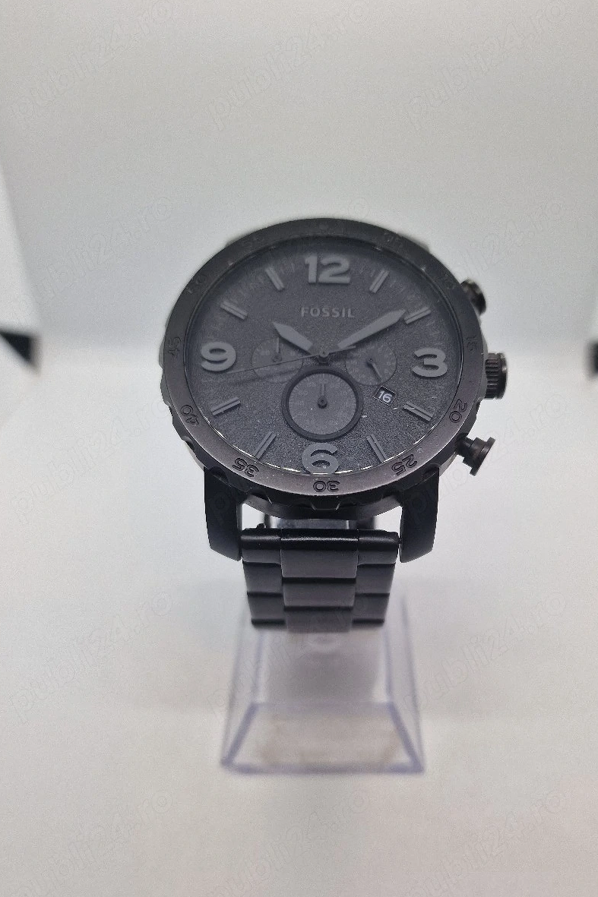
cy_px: 485
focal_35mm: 27
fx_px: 673
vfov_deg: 67.3
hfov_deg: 47.8
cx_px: 338
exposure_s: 1/182
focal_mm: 6.4
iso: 50
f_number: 1.8
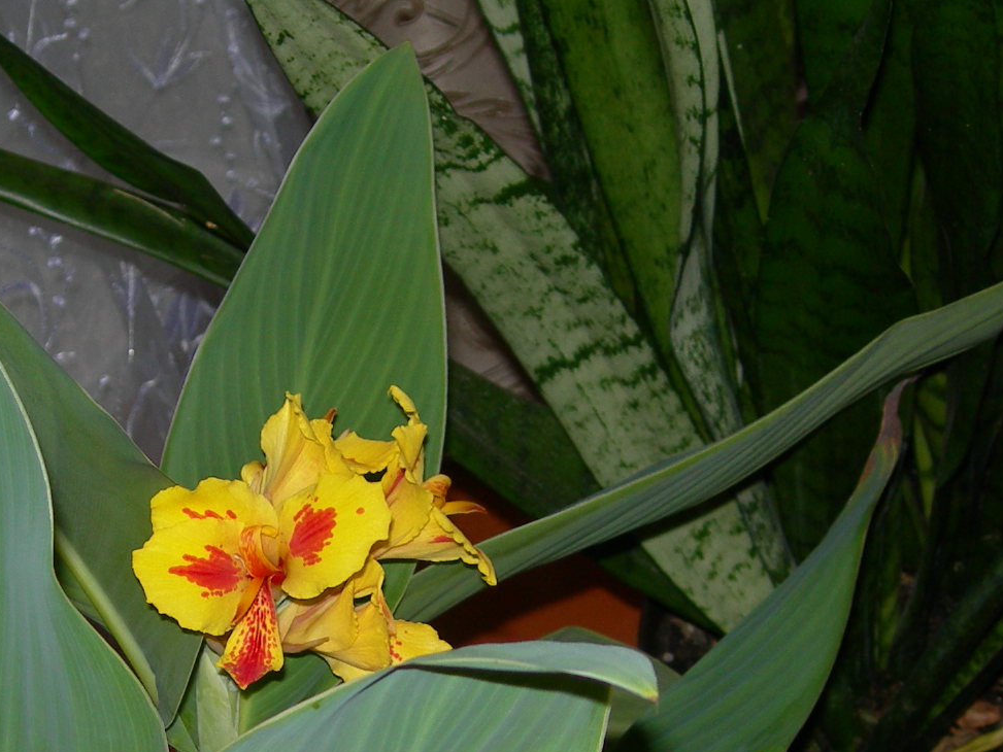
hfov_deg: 24.2
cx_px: 291
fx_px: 2318
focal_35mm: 80
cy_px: 668
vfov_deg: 18.2
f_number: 2.8
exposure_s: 1/60.1
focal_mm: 7.8
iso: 50
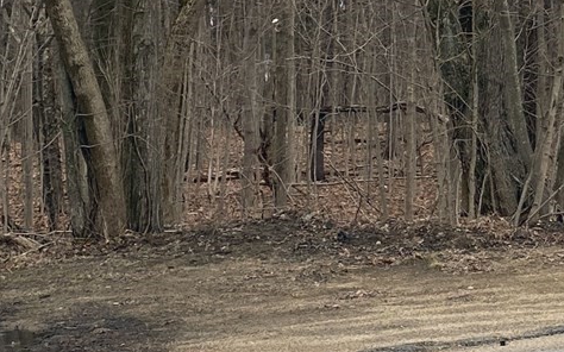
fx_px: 1829
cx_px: 471
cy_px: -50
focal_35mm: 119
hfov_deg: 17.4
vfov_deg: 10.8
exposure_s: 1/1007
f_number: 1.8
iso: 32
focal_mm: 4.25
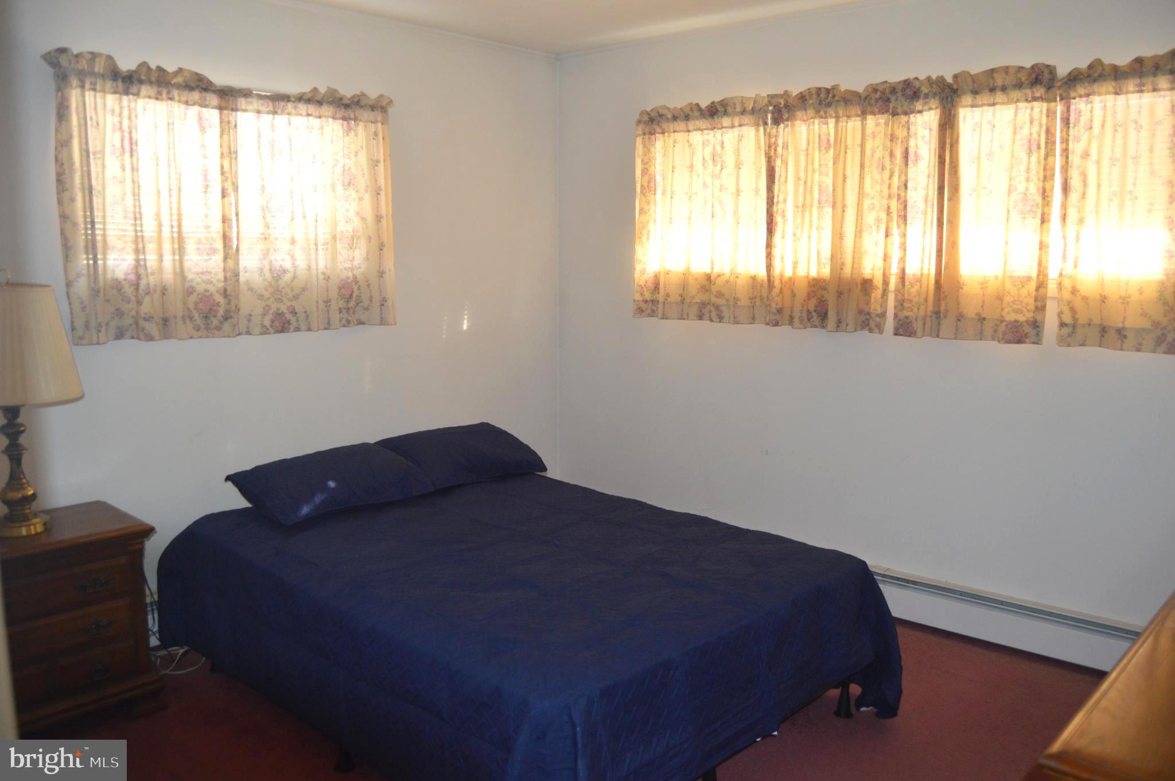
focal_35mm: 27
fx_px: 880
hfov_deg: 67.4
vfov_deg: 47.8
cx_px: 588
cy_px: 390
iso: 640
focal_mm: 18
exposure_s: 1/60
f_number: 3.5
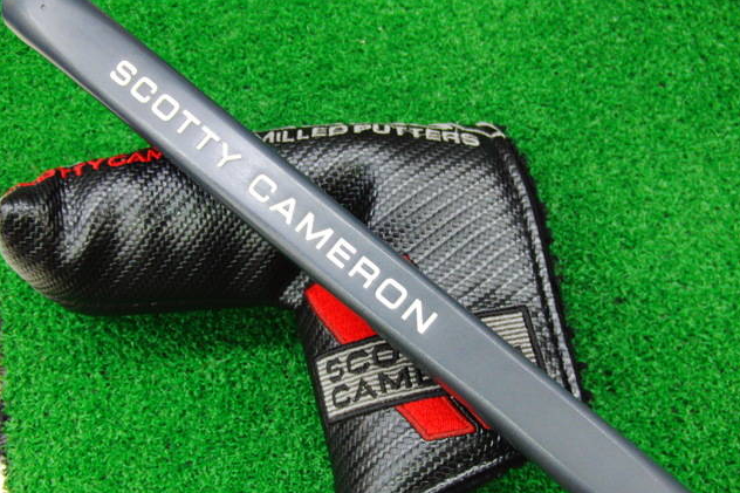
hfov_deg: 49.6
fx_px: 801
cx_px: 372
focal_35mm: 39
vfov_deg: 34.1
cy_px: 279
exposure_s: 1/25
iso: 400
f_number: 3.6
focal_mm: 6.42
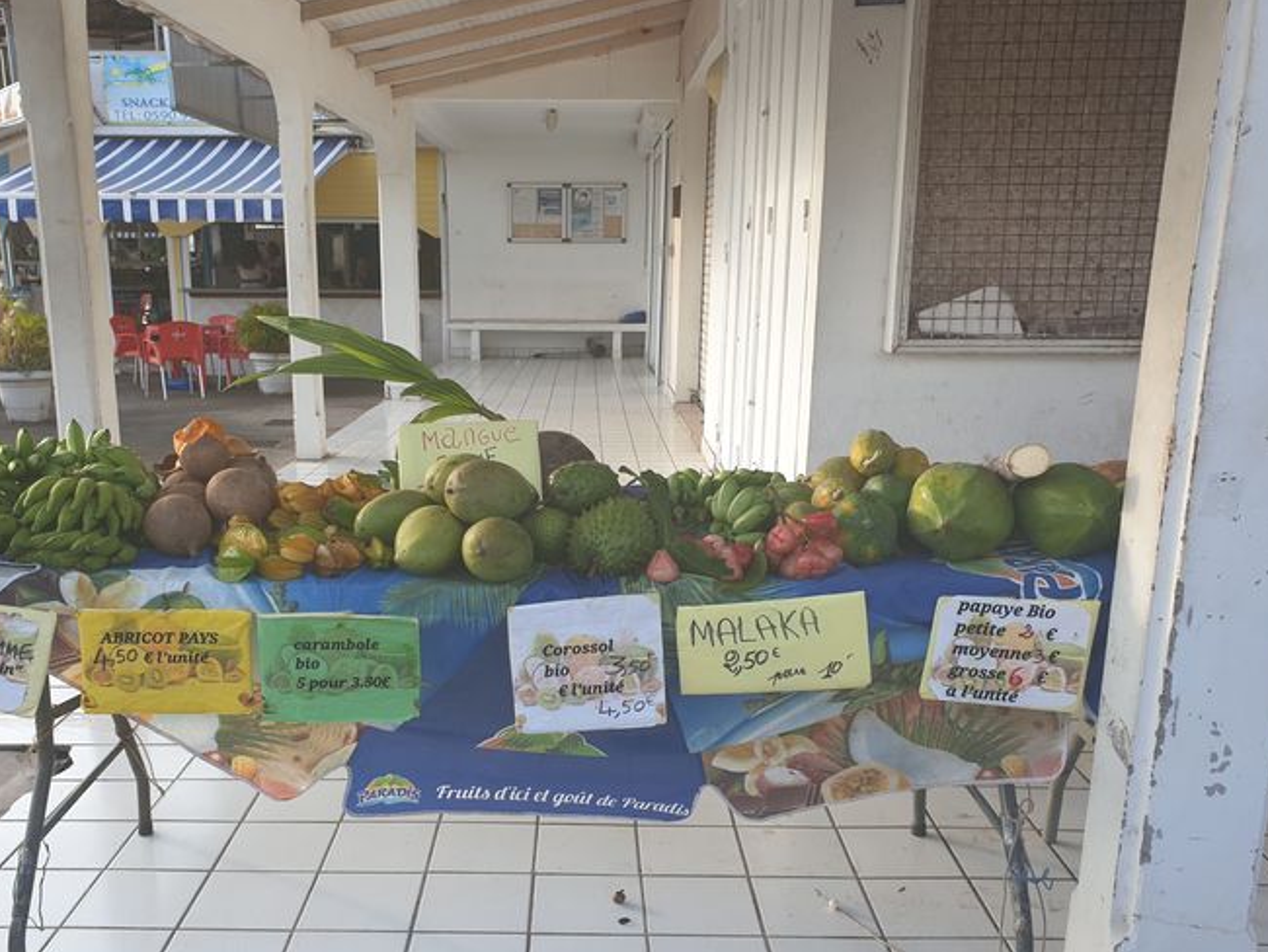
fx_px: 1173
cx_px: 546
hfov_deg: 56.6
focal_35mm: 32
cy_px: 574
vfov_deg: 44.0
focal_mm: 4.3
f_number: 2.4
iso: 50
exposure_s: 1/240
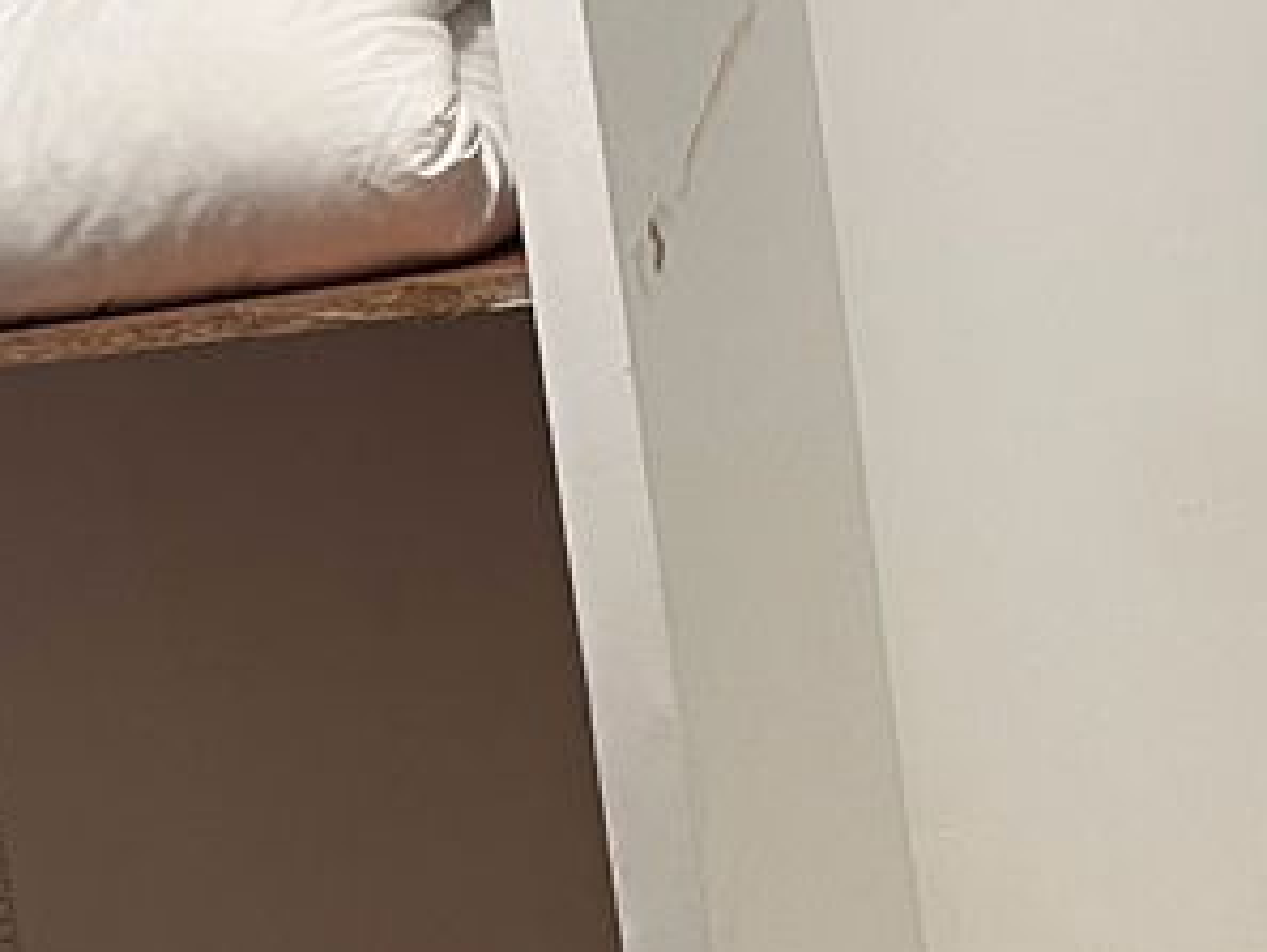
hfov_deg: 14.1
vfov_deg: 10.5
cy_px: 875
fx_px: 5126
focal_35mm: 140
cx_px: 802
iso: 100
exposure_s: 1/50
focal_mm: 5.1
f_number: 1.6
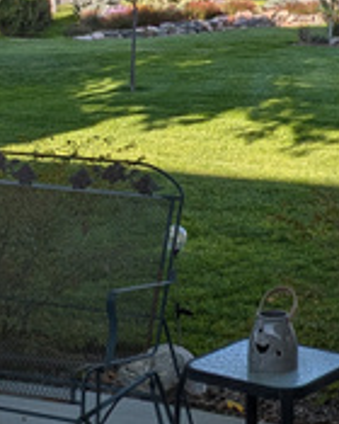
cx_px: 208
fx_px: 1292
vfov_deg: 18.5
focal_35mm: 103
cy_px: 85
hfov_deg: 14.9
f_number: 1.7
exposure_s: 1/11765
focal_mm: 4.53
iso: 27
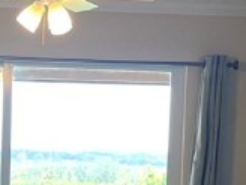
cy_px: 268
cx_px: 33
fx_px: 1109
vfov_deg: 9.3
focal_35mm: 156
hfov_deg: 12.6
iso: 80
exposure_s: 1/120
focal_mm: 5.1
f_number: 1.6
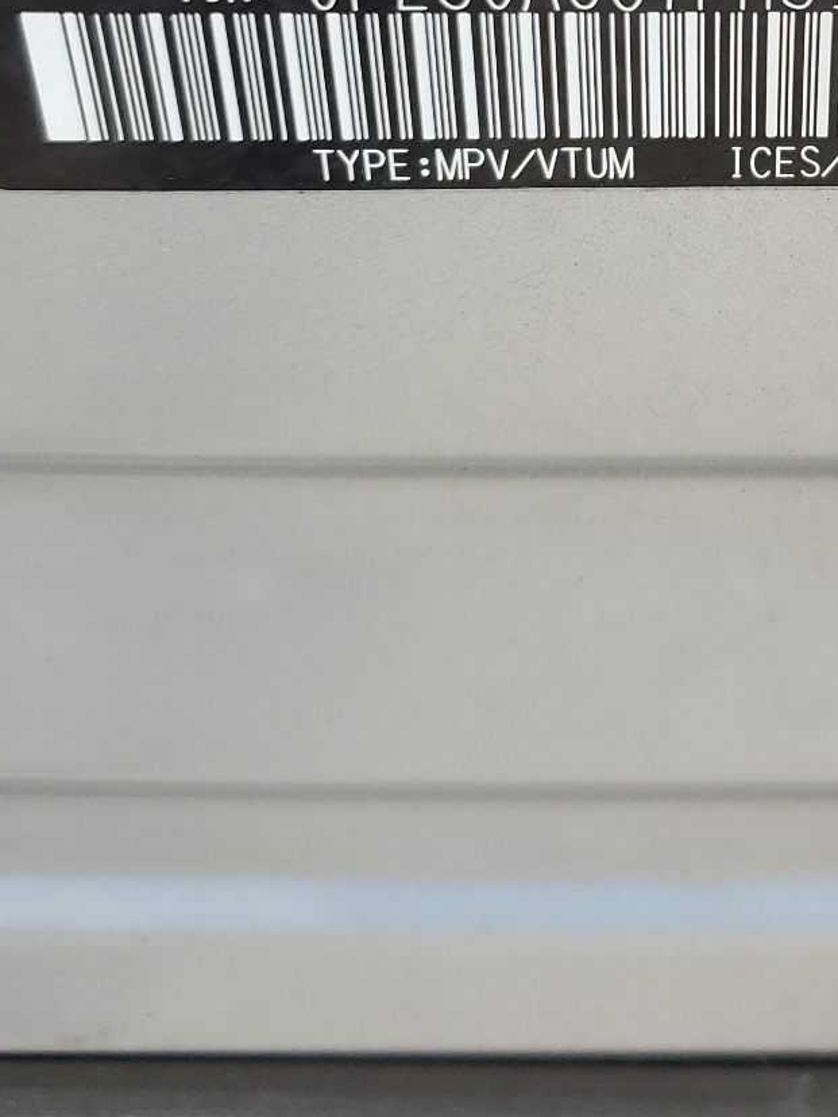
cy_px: -76
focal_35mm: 67
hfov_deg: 21.5
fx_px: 2163
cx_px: 723
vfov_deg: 26.9
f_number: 1.5
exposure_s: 1/417
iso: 50
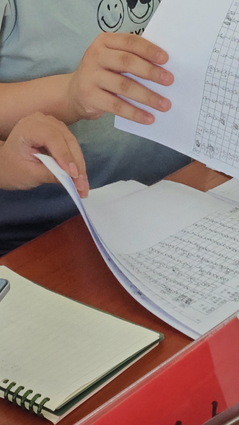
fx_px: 1262
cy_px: 70
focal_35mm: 112
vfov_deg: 18.9
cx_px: 167
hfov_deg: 10.8
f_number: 2.8
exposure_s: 1/250
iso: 800
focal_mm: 6.68
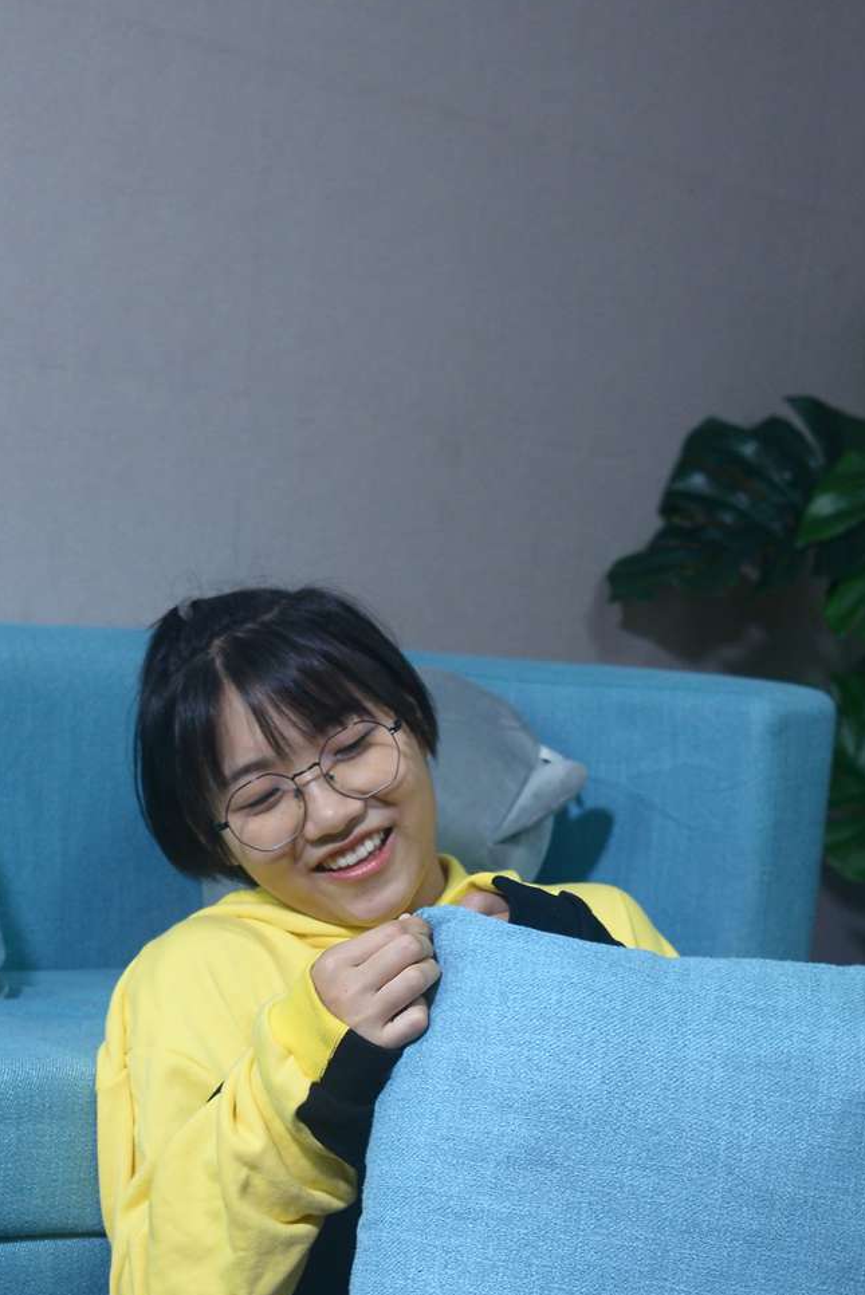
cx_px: 267
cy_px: 1305
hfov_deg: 17.9
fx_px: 2736
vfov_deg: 25.3
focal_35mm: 76
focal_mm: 35
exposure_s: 1/125
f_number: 5
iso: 800
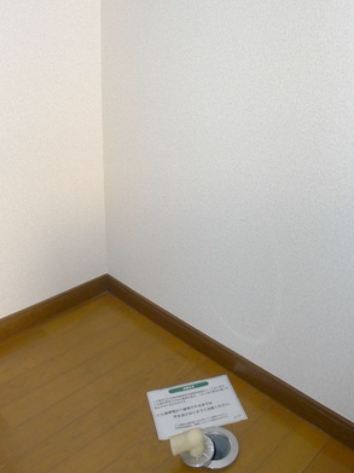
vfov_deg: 41.9
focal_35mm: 43
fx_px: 587
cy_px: 92
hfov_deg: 33.5
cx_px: 210
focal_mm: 5.1
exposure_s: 1/20
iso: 100
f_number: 2
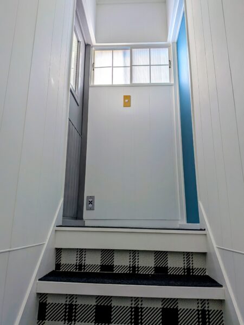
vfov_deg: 71.6
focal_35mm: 24
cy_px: 162
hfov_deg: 56.8
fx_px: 226
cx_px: 122
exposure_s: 1/60
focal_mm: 4.53
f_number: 1.7
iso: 43
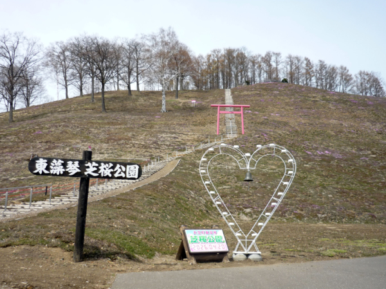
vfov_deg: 39.7
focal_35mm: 36
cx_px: 193
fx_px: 401
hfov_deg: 51.4
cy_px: 144
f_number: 2.9
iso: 100
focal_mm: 6
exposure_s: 1/1000
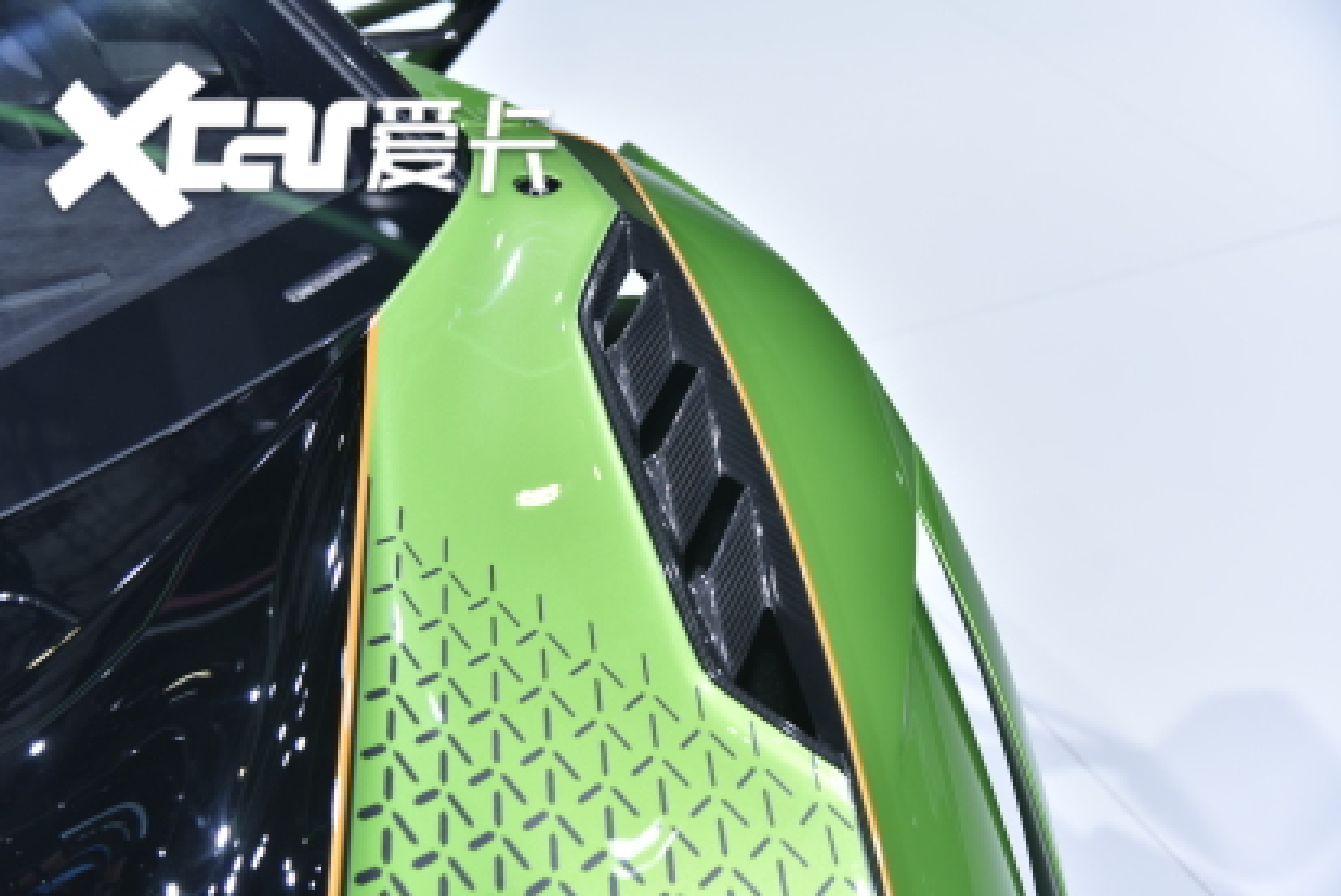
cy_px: 448
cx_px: 670
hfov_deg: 36.2
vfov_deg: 24.7
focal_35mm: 55
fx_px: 2050
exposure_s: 1/125
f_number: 4.5
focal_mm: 55
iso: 280
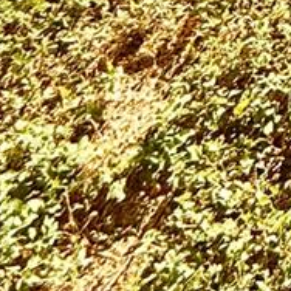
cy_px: -741
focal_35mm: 101
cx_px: 820
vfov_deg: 9.4
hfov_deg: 11.6
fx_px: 961
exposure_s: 1/2165
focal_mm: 2.22
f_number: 2.2
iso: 64
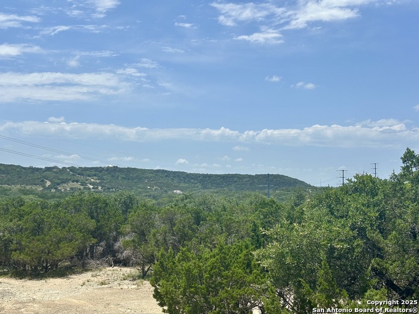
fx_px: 581
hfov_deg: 39.7
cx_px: 210
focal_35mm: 48
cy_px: 157
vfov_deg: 30.3
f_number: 1.78
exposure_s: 1/7092
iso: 64
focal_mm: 6.86
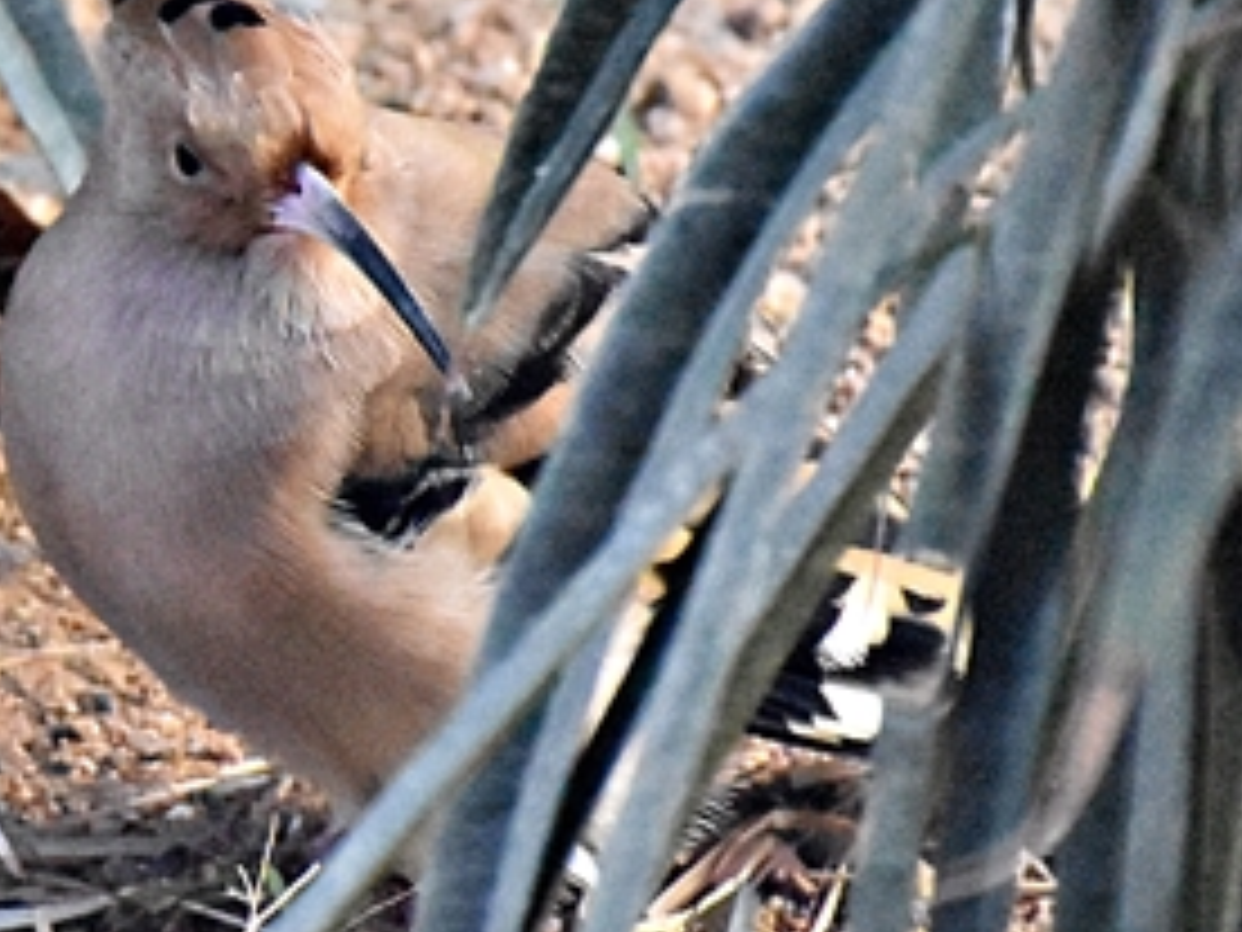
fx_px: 26838
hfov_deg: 2.6
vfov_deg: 2.0
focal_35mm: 748
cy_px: 304
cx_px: -36
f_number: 5.6
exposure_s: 1/160
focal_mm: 140
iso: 12800
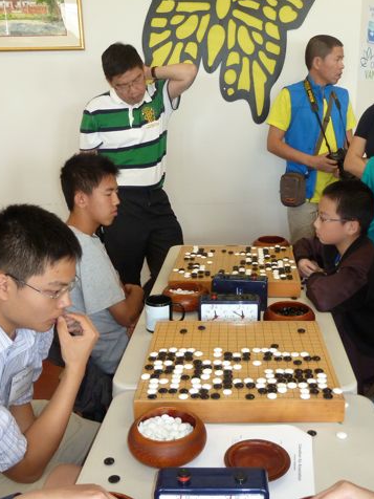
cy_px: 248
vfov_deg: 47.9
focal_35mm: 39
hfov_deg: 36.7
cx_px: 226
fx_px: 562
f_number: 3.4
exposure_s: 1/30
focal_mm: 4.7
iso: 250
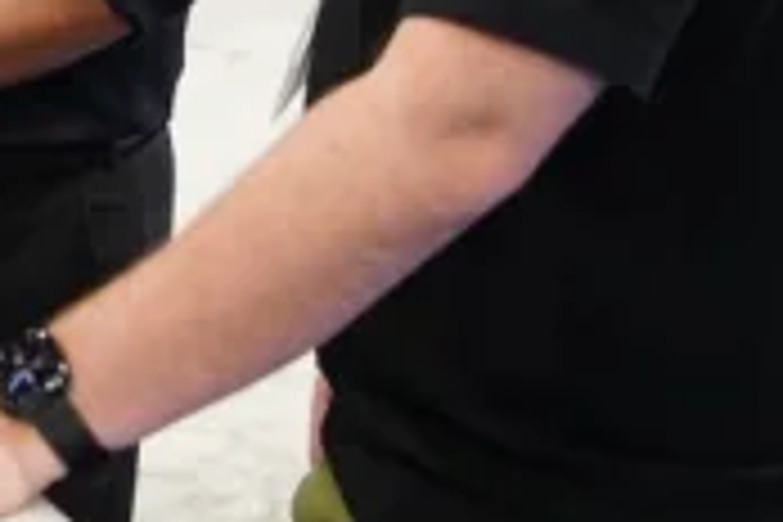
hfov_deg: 16.0
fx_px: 2653
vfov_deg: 10.8
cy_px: -266
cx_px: -205
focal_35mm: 122
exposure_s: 1/125
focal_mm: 35
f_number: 3.5
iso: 3200
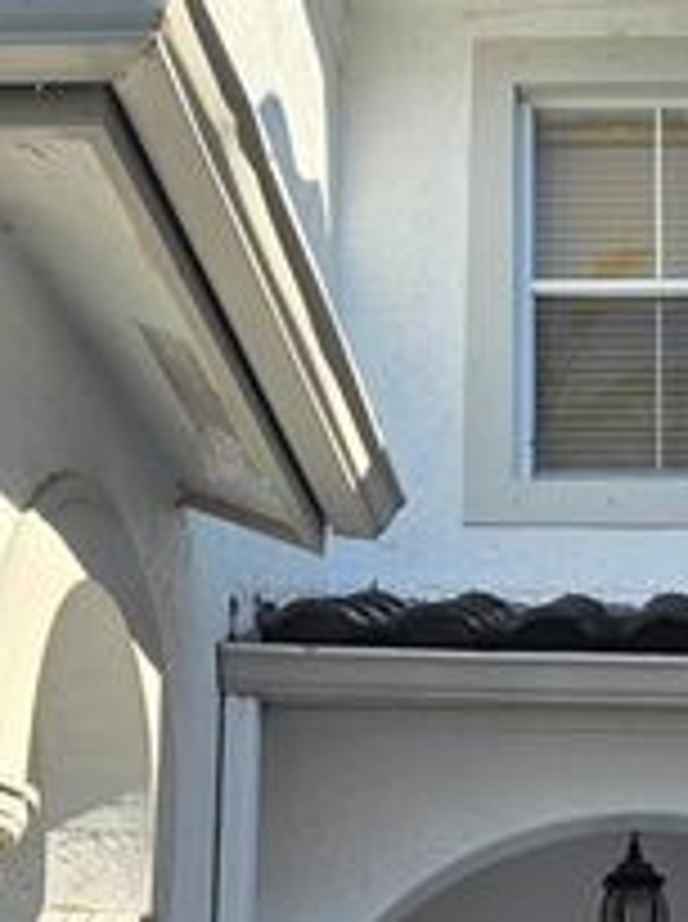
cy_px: 1032
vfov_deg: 24.2
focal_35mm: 75
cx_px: 688
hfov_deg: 19.0
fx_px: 1994
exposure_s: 1/970
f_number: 1.8
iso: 25
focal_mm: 5.4
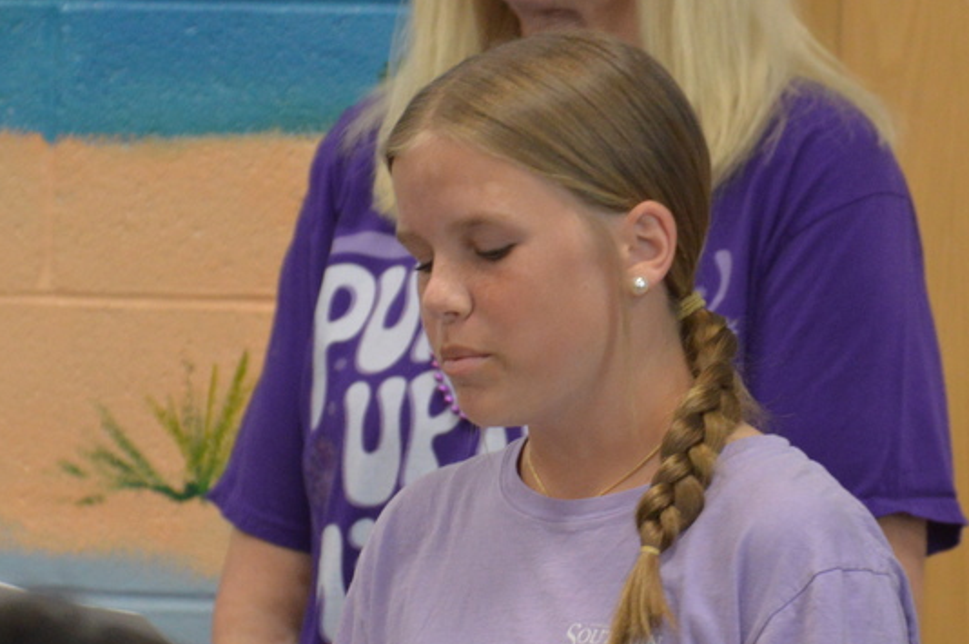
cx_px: 662
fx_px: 16242
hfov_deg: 3.4
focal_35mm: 604
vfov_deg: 2.3
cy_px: 215
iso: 1800
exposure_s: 1/125
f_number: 5.3
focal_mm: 210
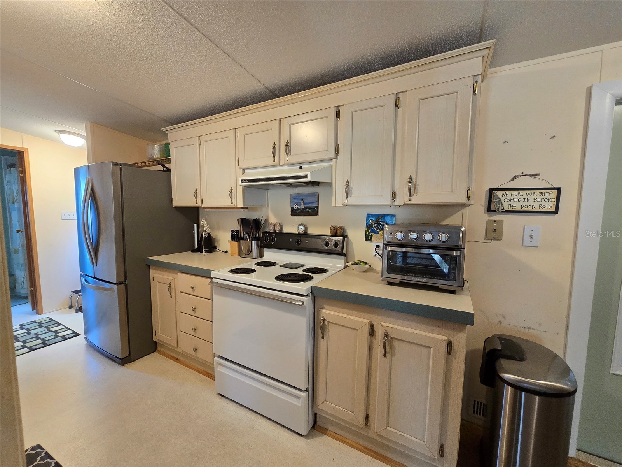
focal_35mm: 13
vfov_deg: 89.9
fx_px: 234
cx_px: 311
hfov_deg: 106.2
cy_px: 234
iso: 400
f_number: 2.2
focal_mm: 2.2
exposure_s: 1/60
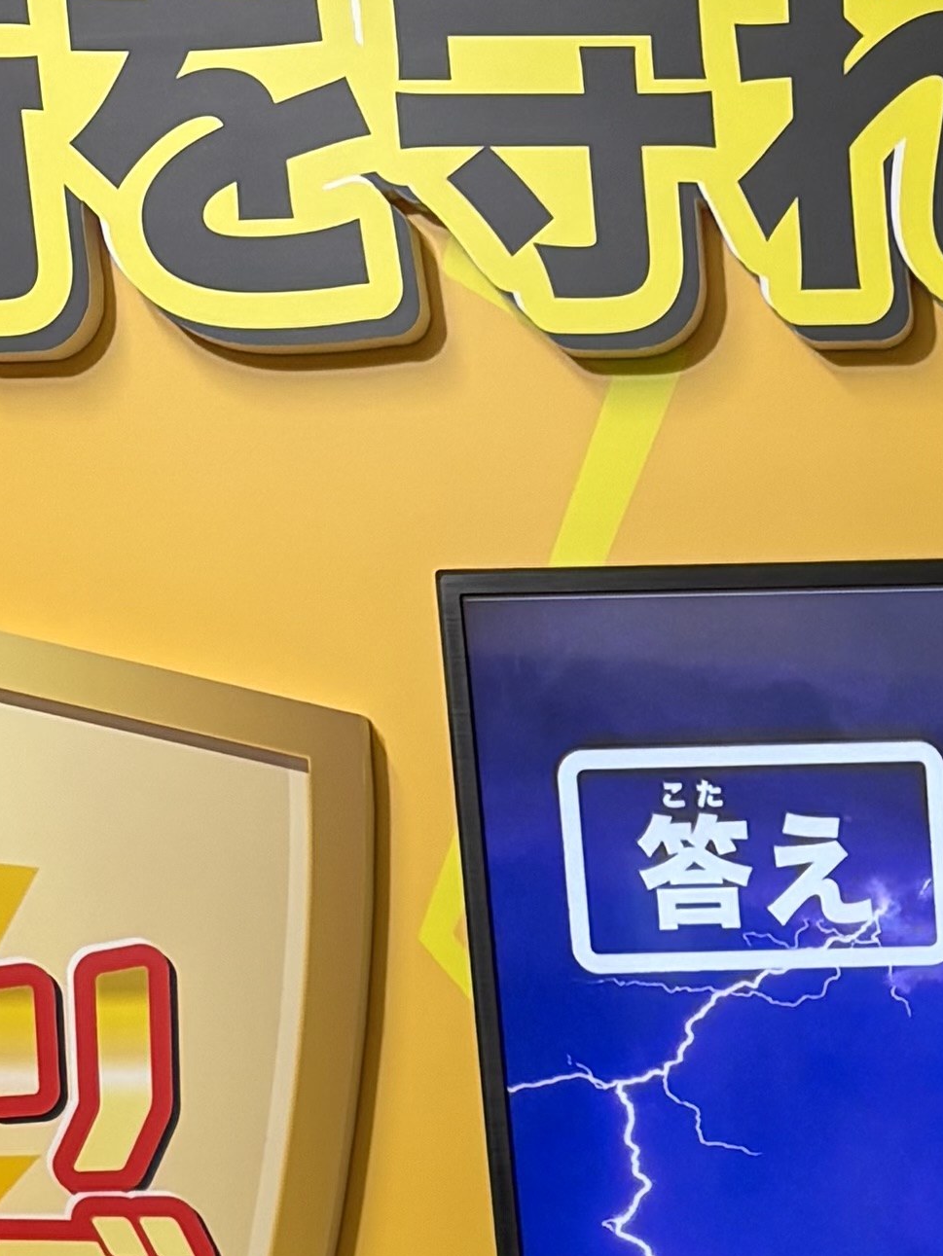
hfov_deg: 12.1
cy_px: 2179
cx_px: 1535
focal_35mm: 115
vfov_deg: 15.1
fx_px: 4175
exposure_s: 1/120
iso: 100
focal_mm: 5.96
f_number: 1.6
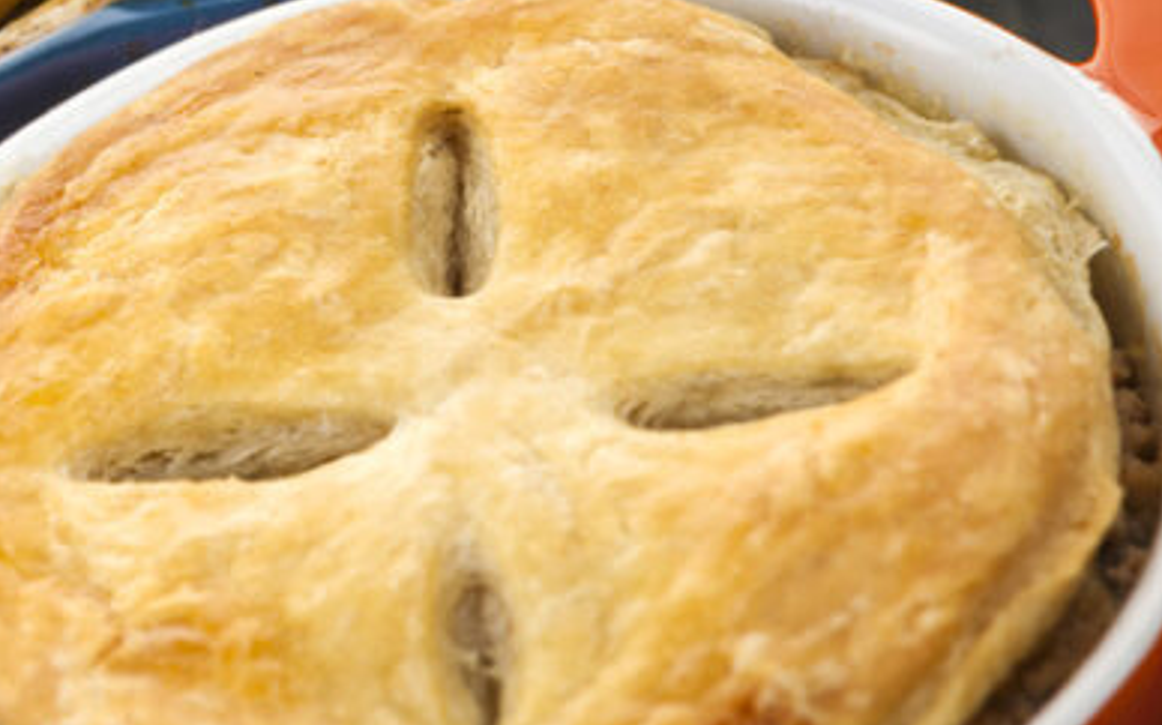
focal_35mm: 212
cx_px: 63
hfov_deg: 9.8
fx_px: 6710
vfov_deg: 6.2
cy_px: 234
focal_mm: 105
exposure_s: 1/125
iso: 200
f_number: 11
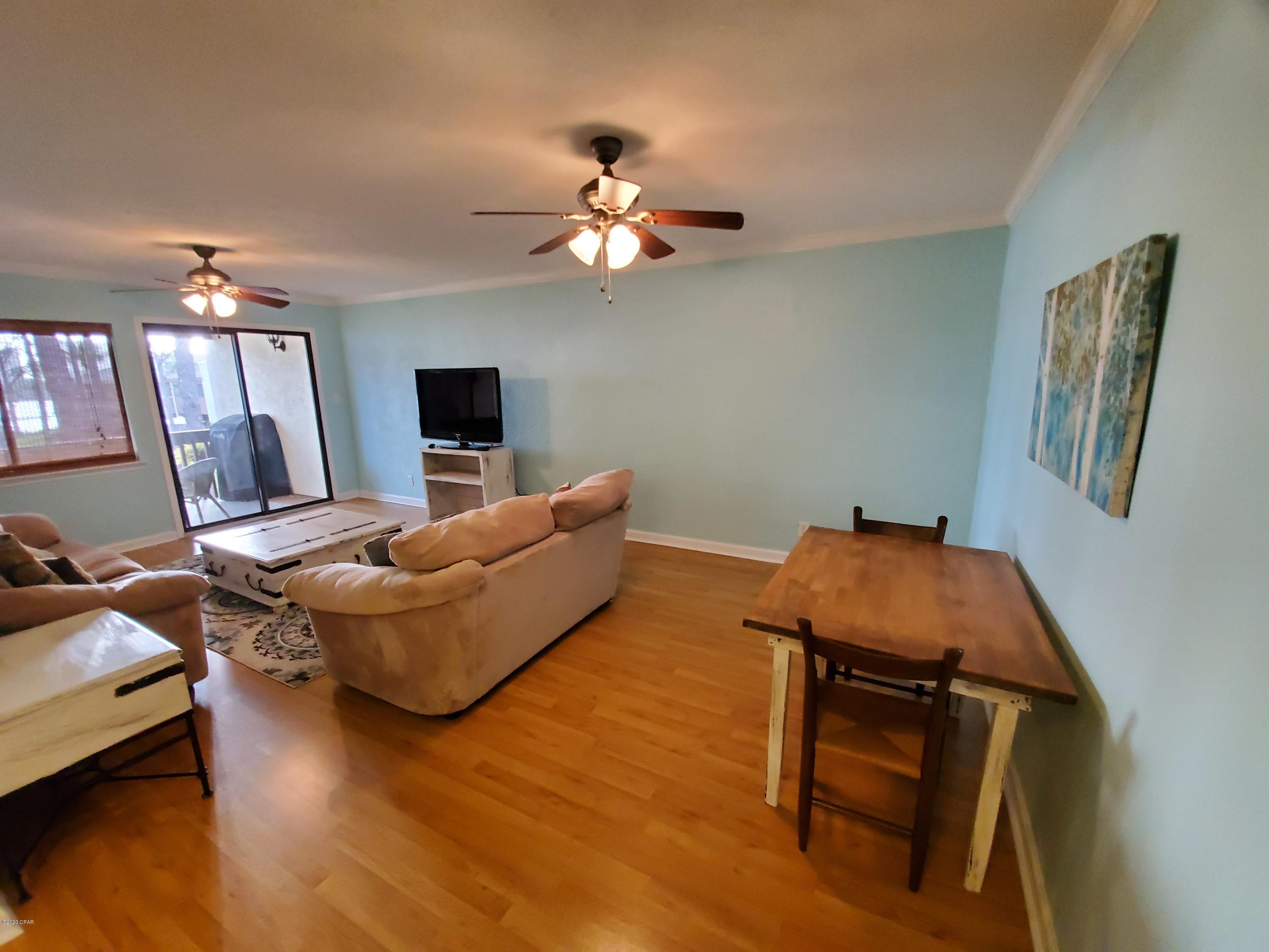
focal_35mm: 13
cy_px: 476
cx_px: 634
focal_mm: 1.8
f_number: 2.2
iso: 500
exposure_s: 1/59
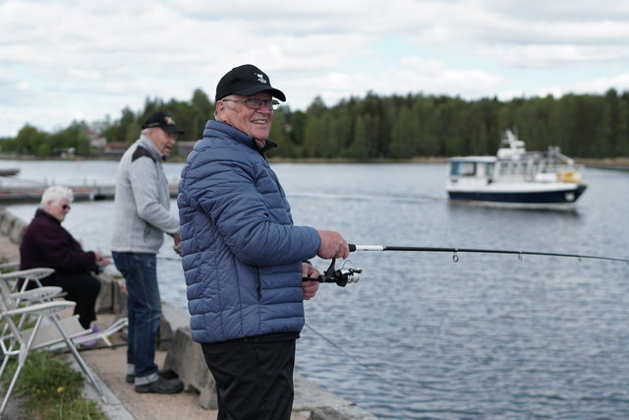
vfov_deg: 25.8
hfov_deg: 37.8
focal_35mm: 52
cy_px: 210
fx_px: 917
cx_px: 314
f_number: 2
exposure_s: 1/2000
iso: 100
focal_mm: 35
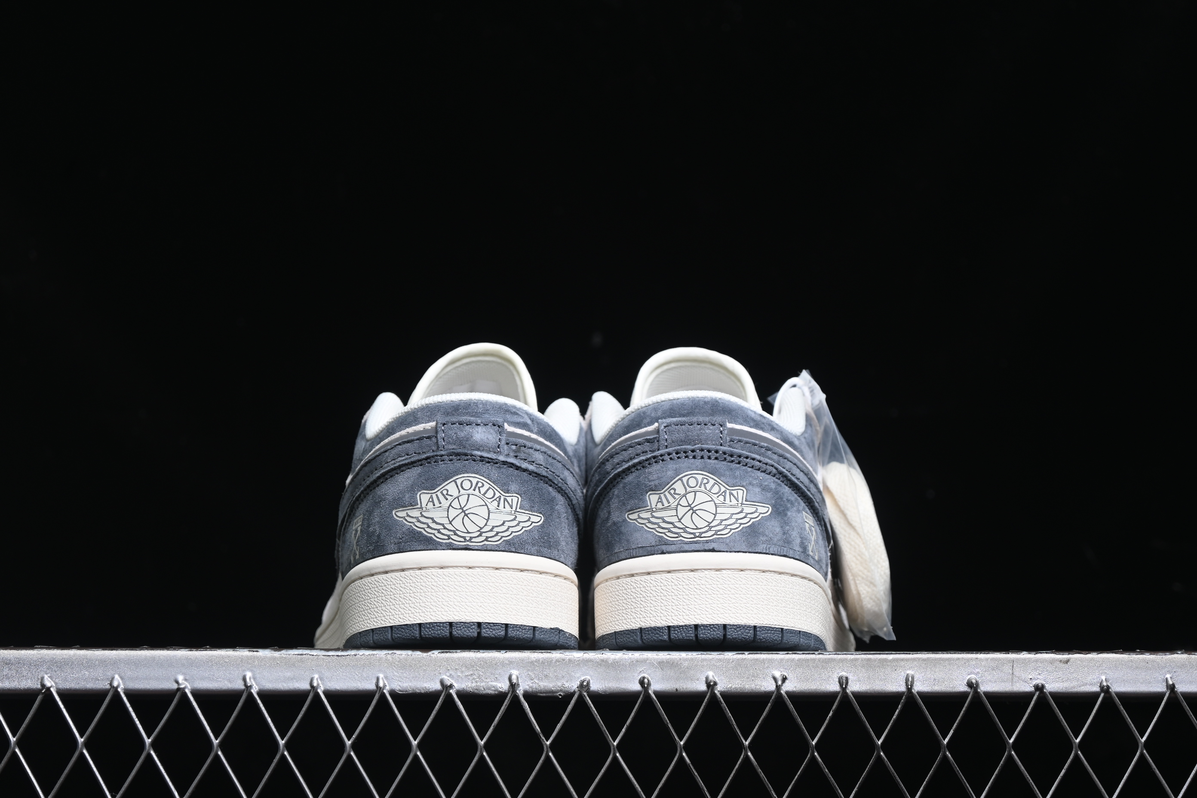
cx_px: 598
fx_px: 2494
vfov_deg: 18.2
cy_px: 399
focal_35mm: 75
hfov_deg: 27.0
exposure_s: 1/60
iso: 160
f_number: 6.3
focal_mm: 50
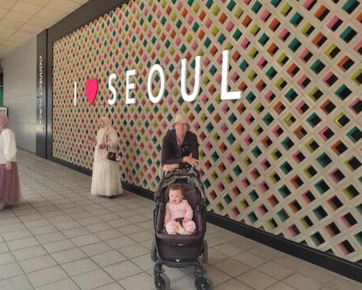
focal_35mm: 28
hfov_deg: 62.2
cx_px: 184
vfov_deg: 51.6
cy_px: 146
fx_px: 300
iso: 100
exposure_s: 1/274
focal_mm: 4.74
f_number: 1.79
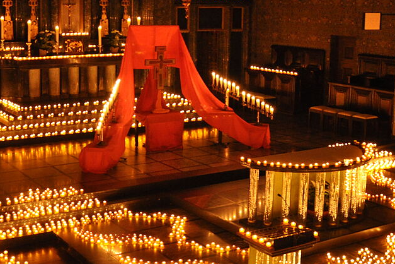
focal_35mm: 42
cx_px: 175
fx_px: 461
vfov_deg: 31.8
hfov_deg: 46.3
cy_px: 163
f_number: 3.5
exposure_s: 1/10
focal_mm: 18
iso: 1600
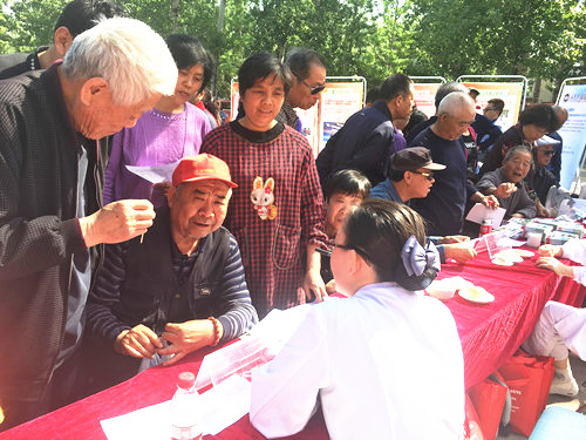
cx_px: 293
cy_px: 220
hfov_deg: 61.7
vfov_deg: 48.2
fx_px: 491
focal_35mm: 29
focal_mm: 4.15
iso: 25
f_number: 2.2
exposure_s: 1/405
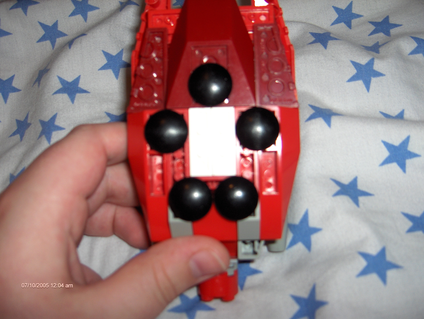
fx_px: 478
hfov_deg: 47.8
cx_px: 212
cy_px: 160
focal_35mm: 39
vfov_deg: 36.9
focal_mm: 8
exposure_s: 1/60
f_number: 2.8
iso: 100
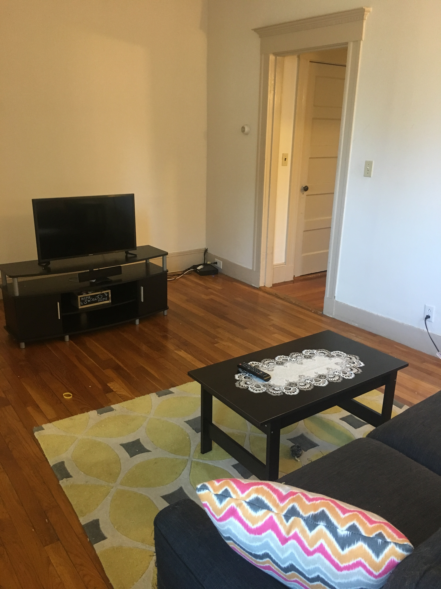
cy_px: 294
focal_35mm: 29
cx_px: 220
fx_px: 493
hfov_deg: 48.2
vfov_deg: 61.7
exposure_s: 1/30
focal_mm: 4.15
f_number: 2.2
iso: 160
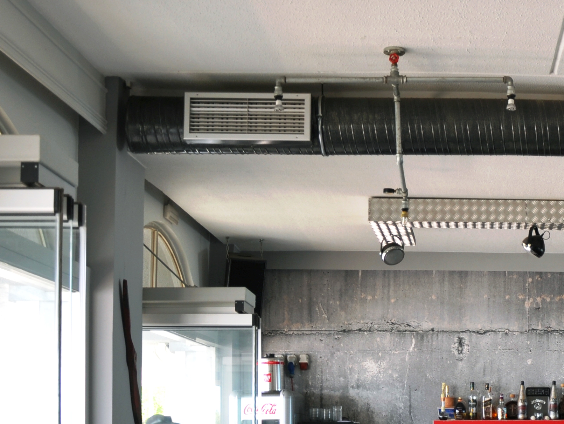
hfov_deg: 26.4
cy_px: 459
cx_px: 589
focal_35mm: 69
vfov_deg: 20.4
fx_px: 1124
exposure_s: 1/30
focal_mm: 18
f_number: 3.5
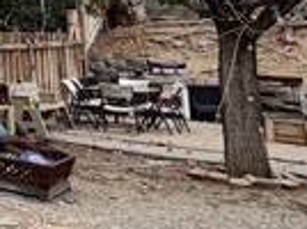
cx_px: -330
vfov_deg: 20.1
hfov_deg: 18.0
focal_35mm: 67
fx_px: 593
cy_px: -66
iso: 40
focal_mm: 2.22
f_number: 2.2
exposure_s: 1/522
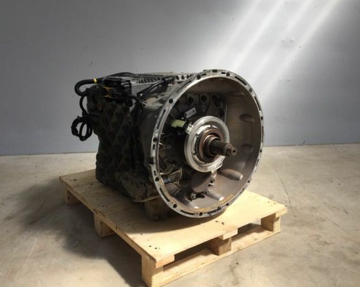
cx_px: 164
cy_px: 145
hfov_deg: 57.1
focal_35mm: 31
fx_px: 330
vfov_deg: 47.1
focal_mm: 4.15
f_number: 2.2
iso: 32
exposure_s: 1/760
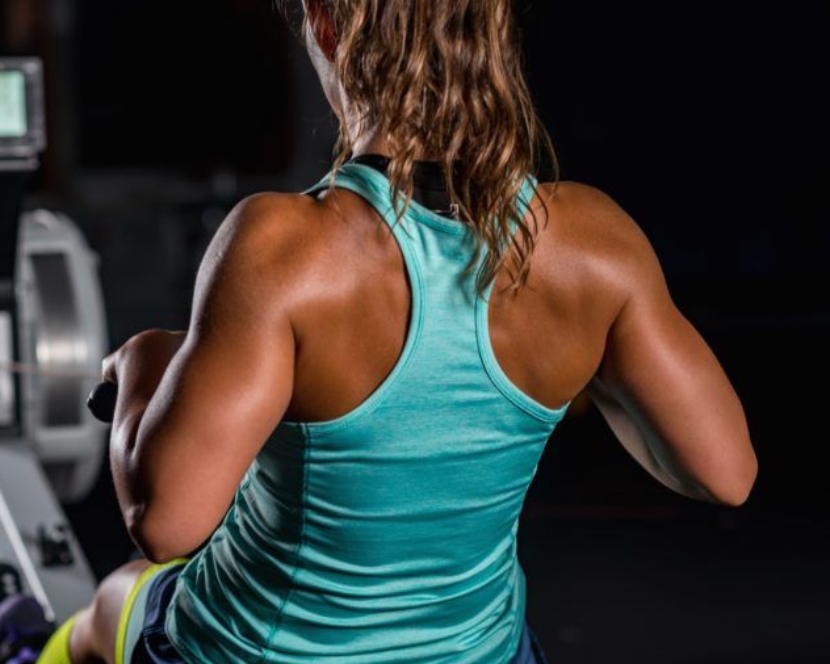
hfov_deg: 19.7
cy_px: 335
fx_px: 2384
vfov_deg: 15.9
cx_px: 351
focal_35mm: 97
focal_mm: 85
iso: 100
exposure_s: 1/160
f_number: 3.5
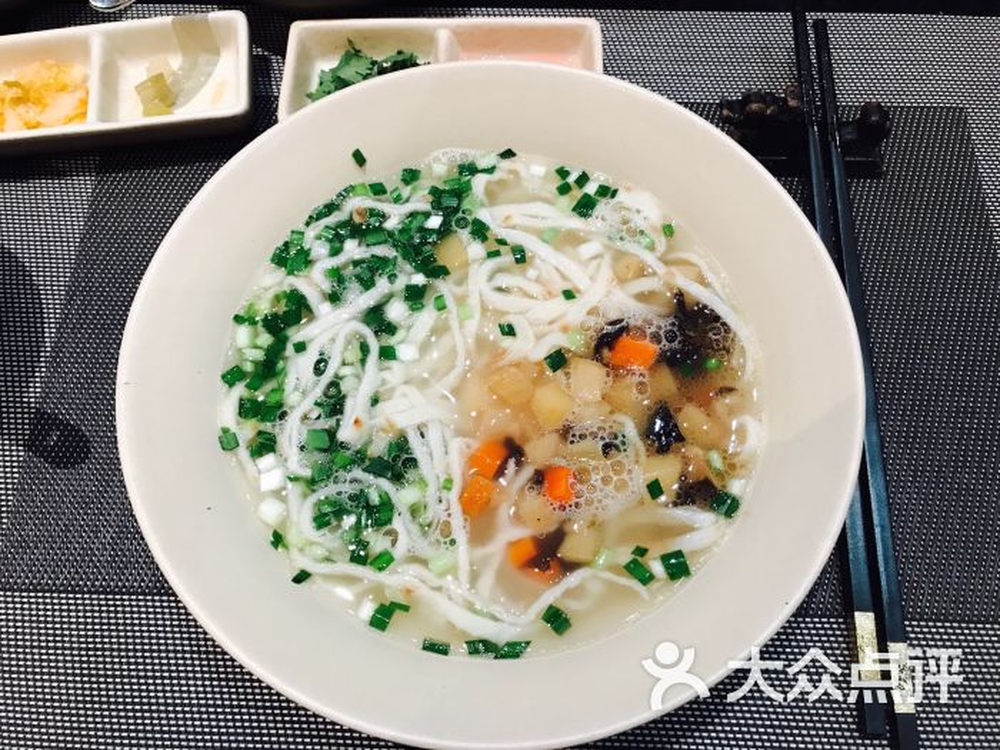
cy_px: 375
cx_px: 500
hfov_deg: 63.4
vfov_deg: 49.7
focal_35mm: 28
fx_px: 809
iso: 64
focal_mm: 3.99
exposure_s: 1/17
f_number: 1.8
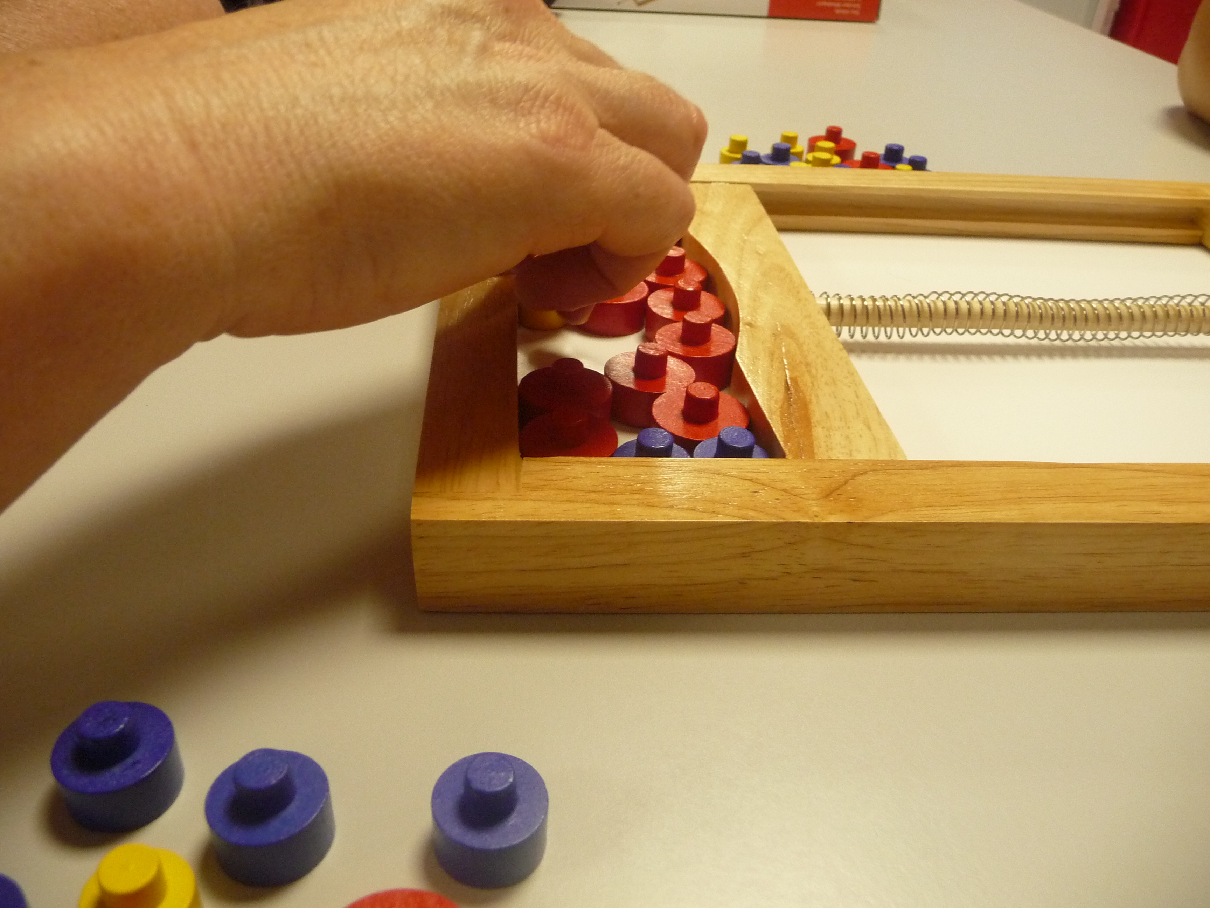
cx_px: 605
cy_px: 454
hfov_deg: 63.4
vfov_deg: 49.7
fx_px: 979
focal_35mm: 28
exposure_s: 1/40
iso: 400
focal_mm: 4.7
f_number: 3.3
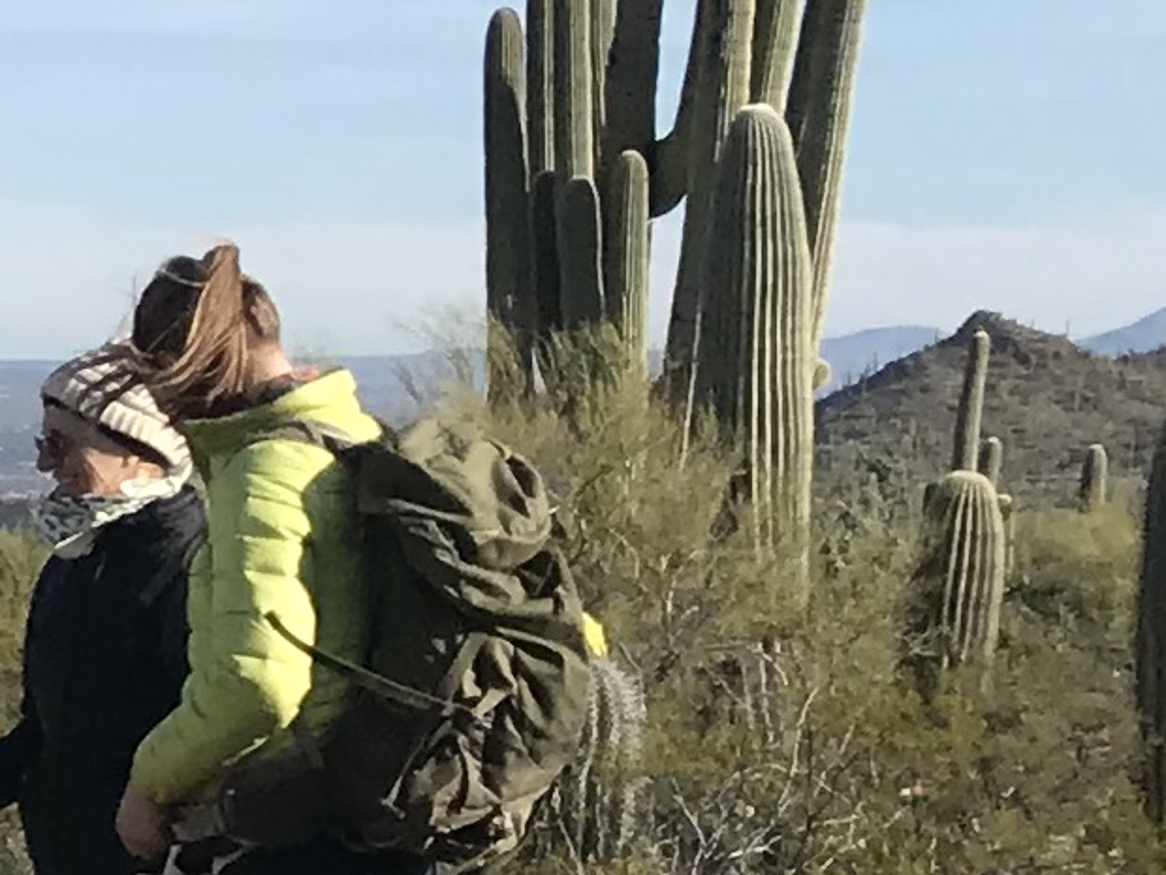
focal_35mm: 182
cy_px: 1127
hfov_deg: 9.3
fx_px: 6130
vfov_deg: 8.1
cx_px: -1926
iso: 20
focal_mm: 3.99
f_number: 1.8
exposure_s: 1/2398
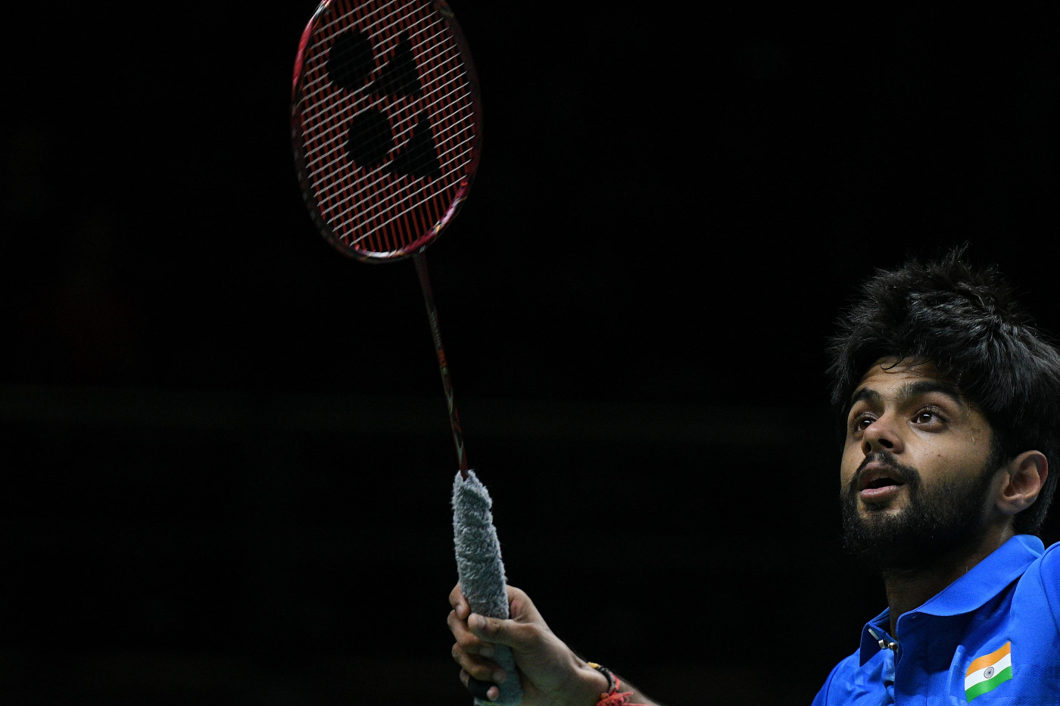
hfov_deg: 6.9
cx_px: 857
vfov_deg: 4.6
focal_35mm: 300
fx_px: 8832
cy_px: 214
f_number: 2.8
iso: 2000
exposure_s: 1/1000
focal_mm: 140
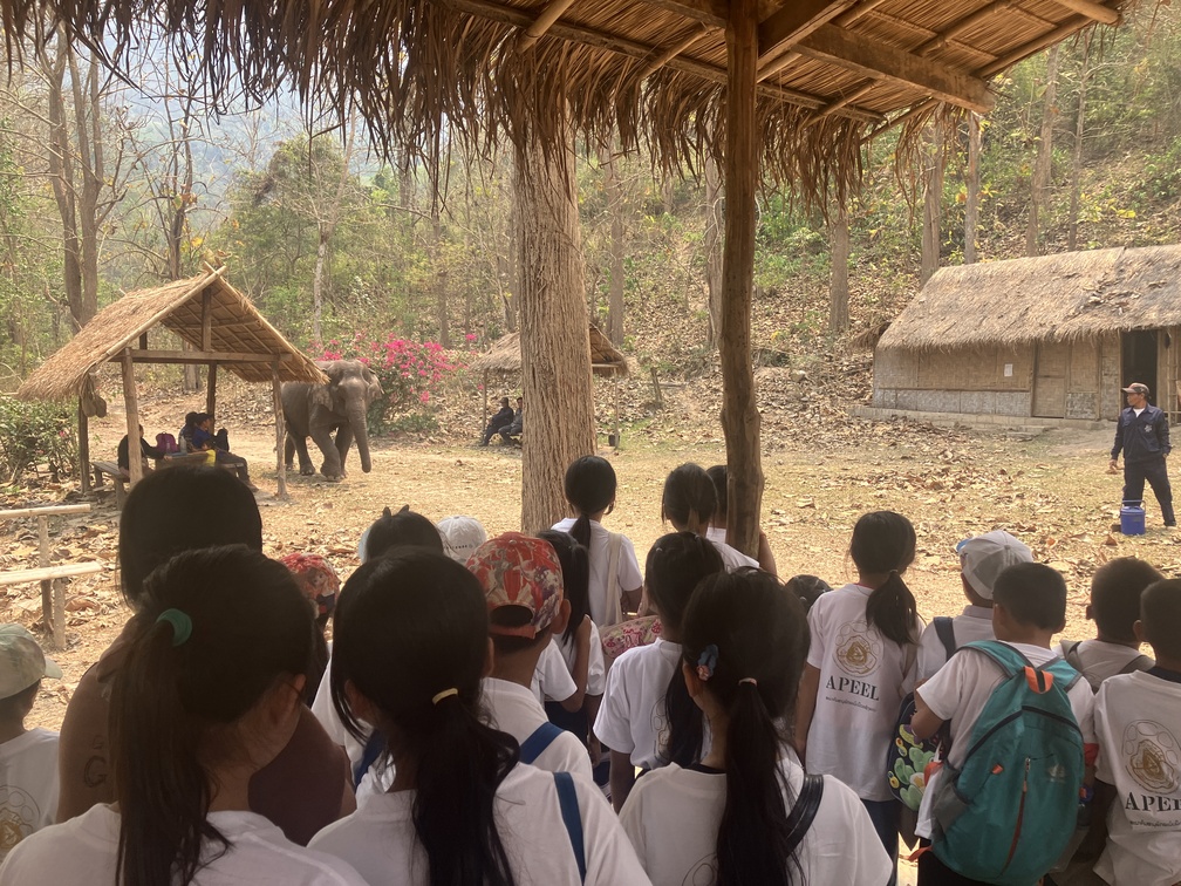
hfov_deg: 63.4
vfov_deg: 49.7
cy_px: 443
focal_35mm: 28
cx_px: 590
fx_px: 955
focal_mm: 3.99
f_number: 1.8
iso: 32
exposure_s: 1/422
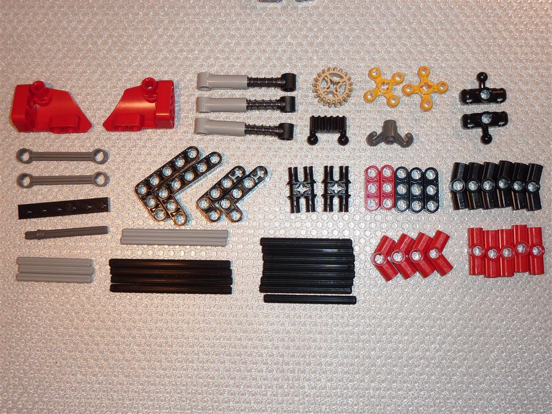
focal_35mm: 42
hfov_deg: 44.8
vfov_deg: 34.3
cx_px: 276
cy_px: 207
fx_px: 670
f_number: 3.7
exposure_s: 1/30
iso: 100
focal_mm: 6.9
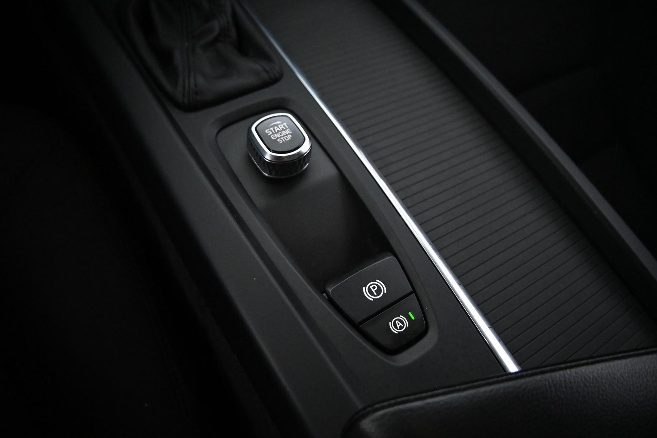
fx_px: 1369
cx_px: 328
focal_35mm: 75
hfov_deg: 27.0
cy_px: 219
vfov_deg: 18.2
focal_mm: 50
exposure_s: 1/80
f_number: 6.3
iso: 5000
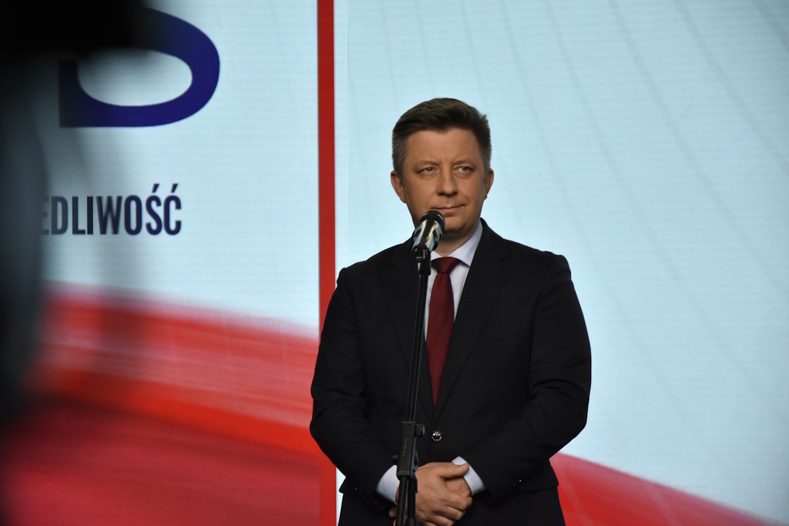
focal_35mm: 158
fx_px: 3452
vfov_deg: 8.7
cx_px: 394
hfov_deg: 13.0
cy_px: 263
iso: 1100
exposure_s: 1/250
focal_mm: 105
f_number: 5.6
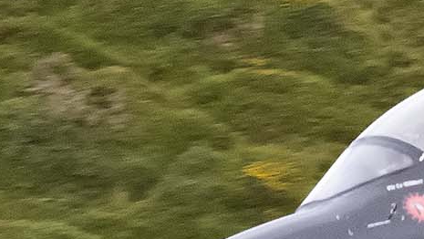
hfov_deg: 0.8
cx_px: 855
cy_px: 92
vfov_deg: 0.4
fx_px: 31133
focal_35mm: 2768
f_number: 7.1
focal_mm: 500
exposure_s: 1/3200
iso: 4000
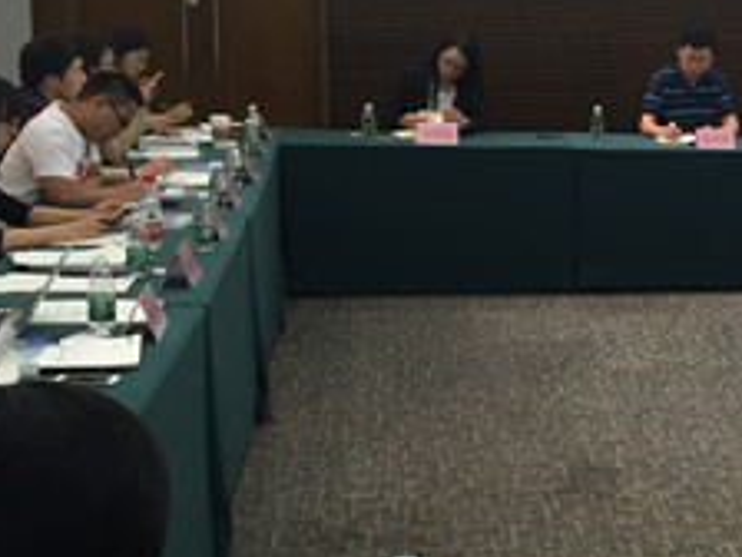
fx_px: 1543
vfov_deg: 20.4
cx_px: 793
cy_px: 255
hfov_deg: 25.3
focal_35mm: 72
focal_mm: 4.15
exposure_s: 1/30
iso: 100
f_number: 2.2
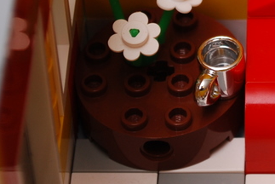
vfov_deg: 5.3
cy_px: -86
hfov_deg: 7.9
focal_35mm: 256
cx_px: 363
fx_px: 1954
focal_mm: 55
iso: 200
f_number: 5.6
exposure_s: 1/60
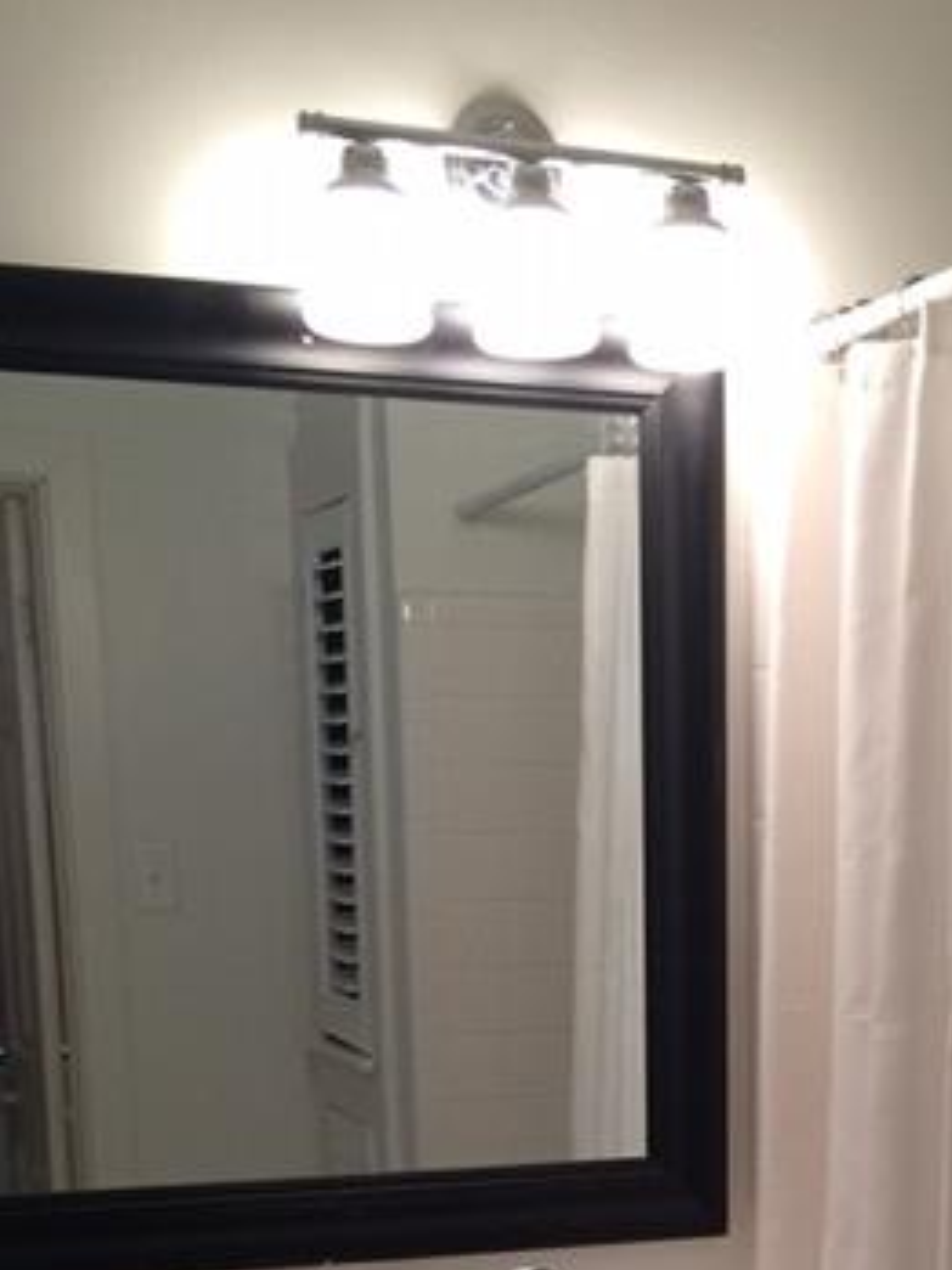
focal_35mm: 64
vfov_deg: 28.2
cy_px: 1306
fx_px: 2347
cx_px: 810
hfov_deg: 22.5
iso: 100
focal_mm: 4.15
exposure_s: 1/30
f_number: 2.2
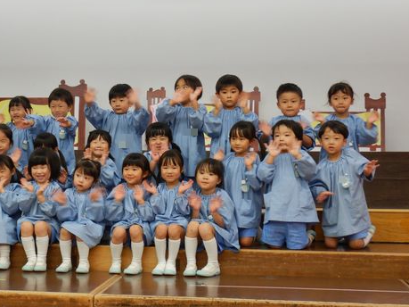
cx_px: 135
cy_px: 139
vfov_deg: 21.6
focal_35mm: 68
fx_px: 803
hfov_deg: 28.4
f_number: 4.3
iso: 250
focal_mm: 8.5
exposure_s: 1/30
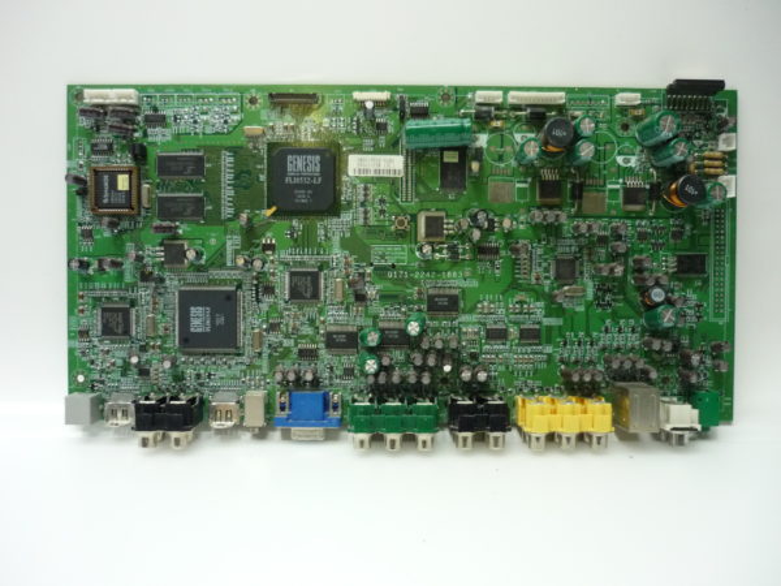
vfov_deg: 42.9
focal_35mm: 33
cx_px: 390
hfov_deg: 55.4
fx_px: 745
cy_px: 293
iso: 320
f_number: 2.8
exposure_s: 1/30
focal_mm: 5.5
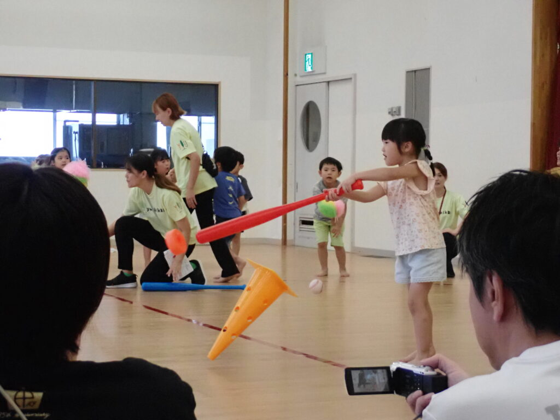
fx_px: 1327
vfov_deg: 18.0
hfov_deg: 23.8
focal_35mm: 82
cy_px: 210
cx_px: 280
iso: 1600
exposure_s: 1/400
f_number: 4.3
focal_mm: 14.62
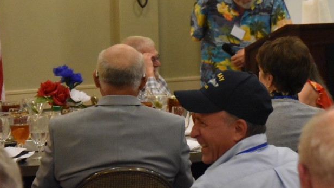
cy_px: -10
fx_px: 1612
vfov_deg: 6.6
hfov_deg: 11.8
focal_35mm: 182
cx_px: 274
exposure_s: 1/125
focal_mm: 62
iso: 6400
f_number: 5.3
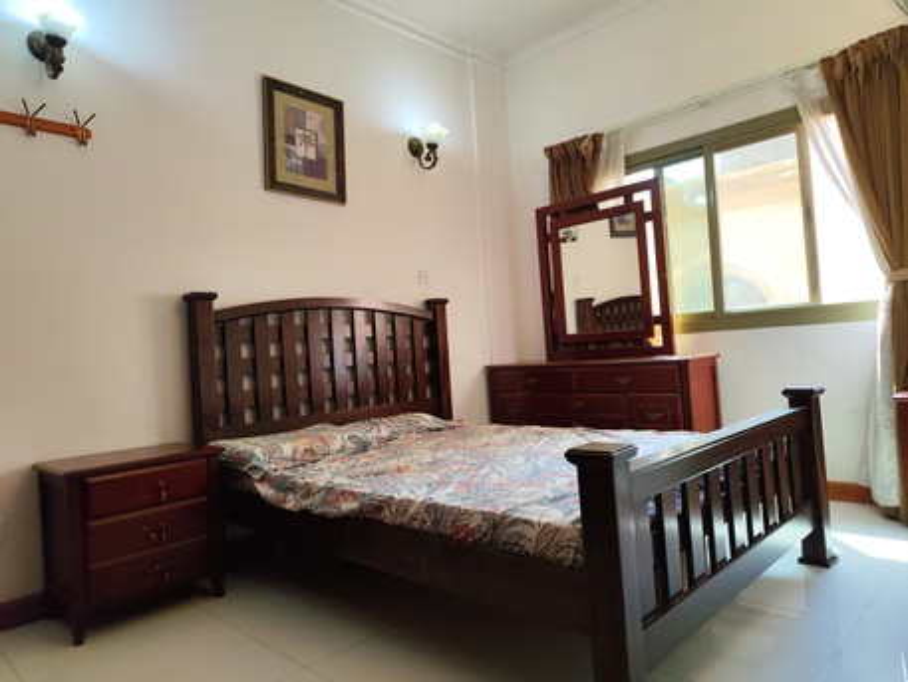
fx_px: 603
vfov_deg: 58.9
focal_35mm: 23
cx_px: 454
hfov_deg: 73.9
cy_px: 341
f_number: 1.65
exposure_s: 1/33.3
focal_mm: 6.19
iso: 64
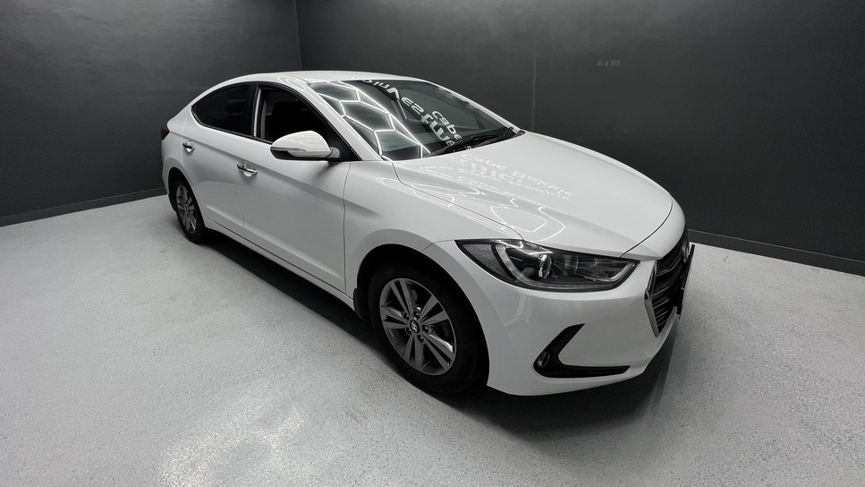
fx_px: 344
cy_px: 175
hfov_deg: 103.0
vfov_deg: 69.1
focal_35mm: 15
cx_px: 430
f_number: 1.8
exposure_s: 1/100
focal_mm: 1.57
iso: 80
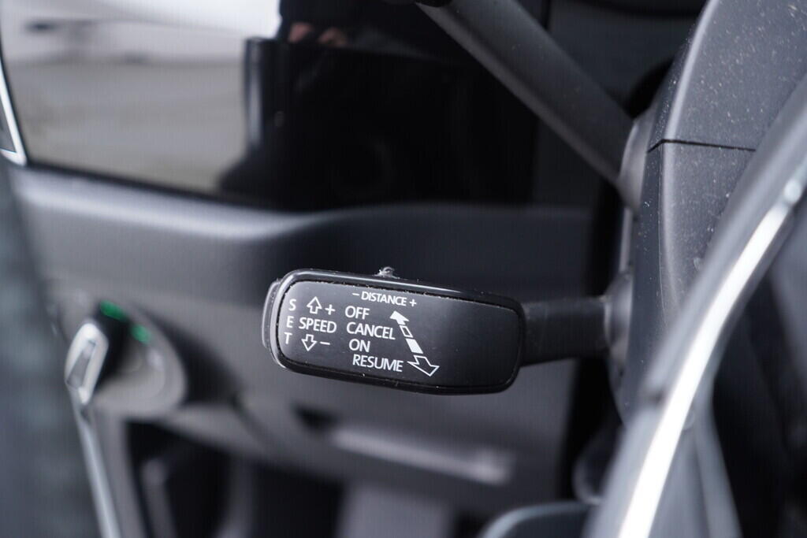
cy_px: 269
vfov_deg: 36.9
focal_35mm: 36
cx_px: 404
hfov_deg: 53.1
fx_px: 807
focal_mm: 24
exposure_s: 1/40
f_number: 2.8
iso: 500
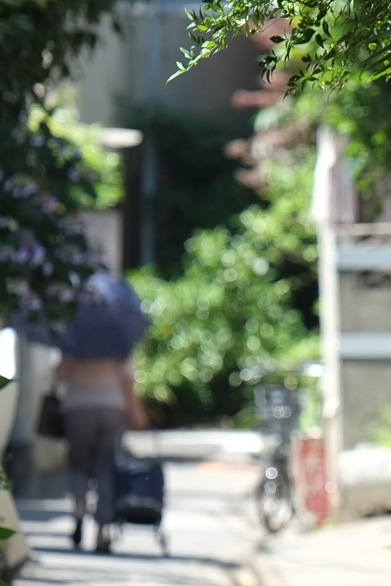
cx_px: 349
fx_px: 12688
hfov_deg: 1.8
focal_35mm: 779
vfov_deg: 2.6
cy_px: 281
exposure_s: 1/160
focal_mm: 200
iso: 200
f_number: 5.6
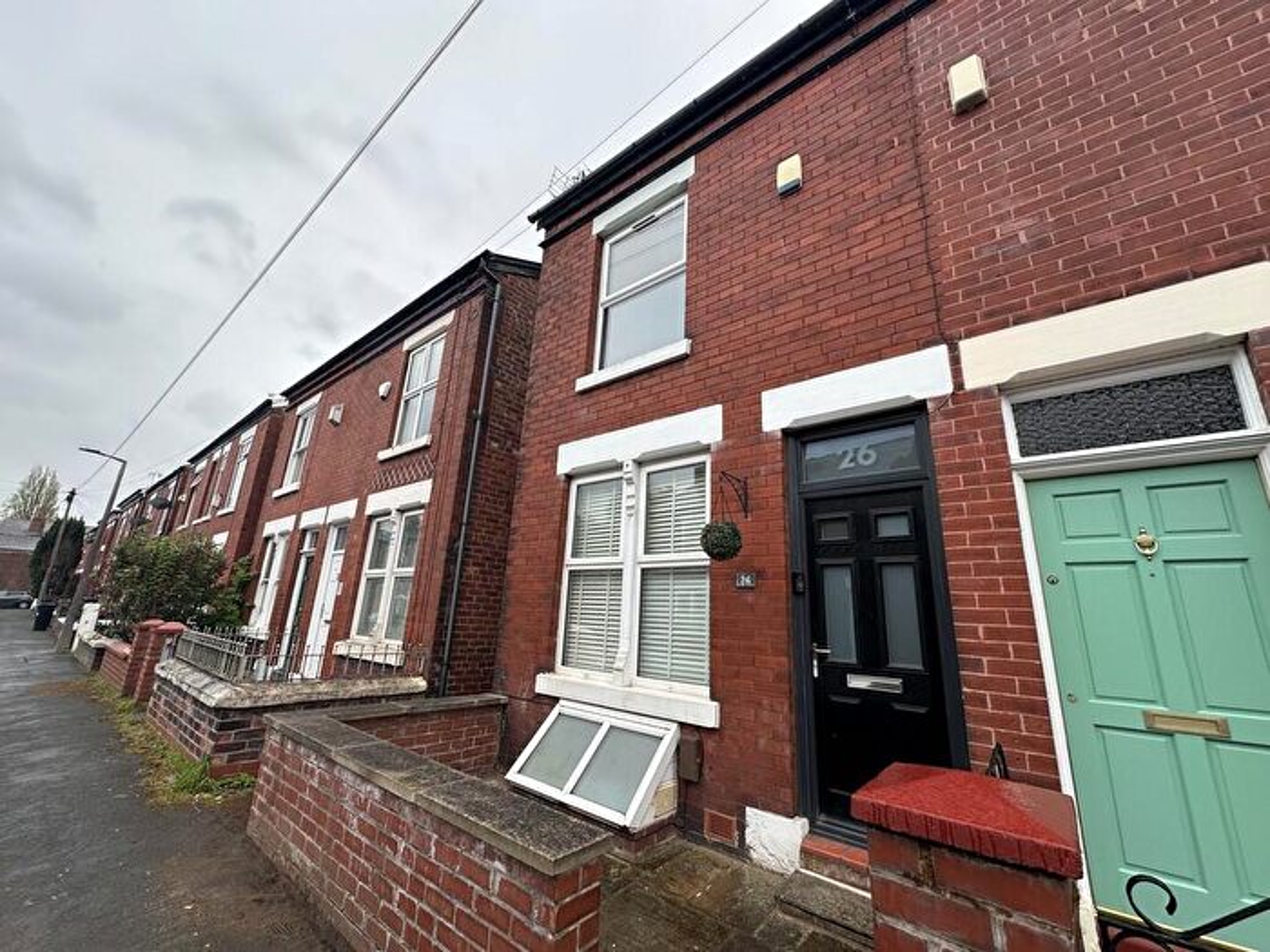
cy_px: 476
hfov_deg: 102.1
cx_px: 635
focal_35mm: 14
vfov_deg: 85.7
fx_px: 514
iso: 40
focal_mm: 2.22
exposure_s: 1/250
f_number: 2.2
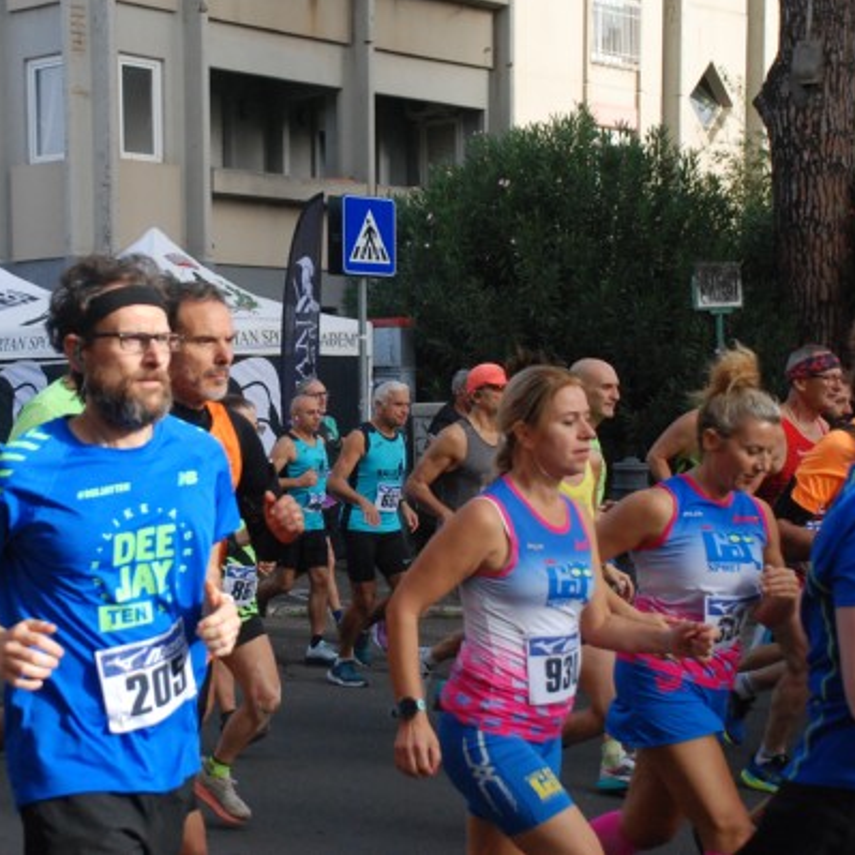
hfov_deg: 23.5
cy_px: 425
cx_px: 249
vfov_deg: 23.7
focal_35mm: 73
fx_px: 2040
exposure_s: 1/1250
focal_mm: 38
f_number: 5
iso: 1000
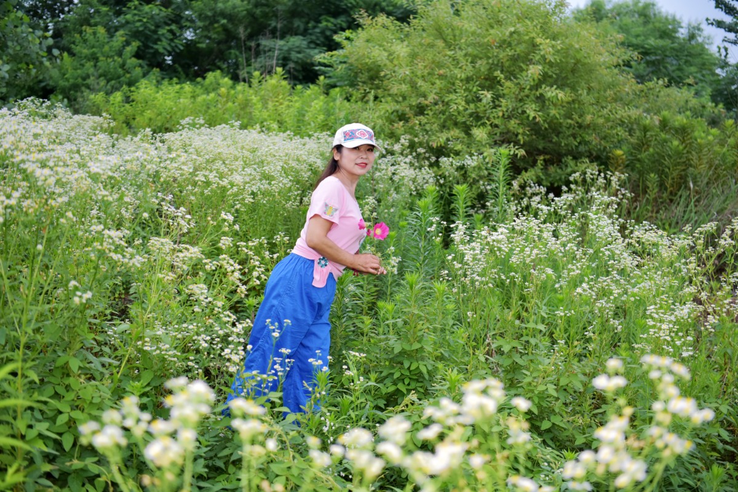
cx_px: 369
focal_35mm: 40
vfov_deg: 33.4
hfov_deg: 48.4
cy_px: 246
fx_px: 820
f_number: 2.8
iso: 640
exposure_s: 1/200
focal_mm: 40
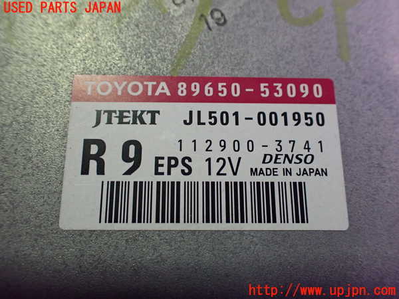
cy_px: 150
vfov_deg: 46.8
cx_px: 200
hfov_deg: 60.0
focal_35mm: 30
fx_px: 346
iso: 800
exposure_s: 1/125
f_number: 2.3
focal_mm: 5.4
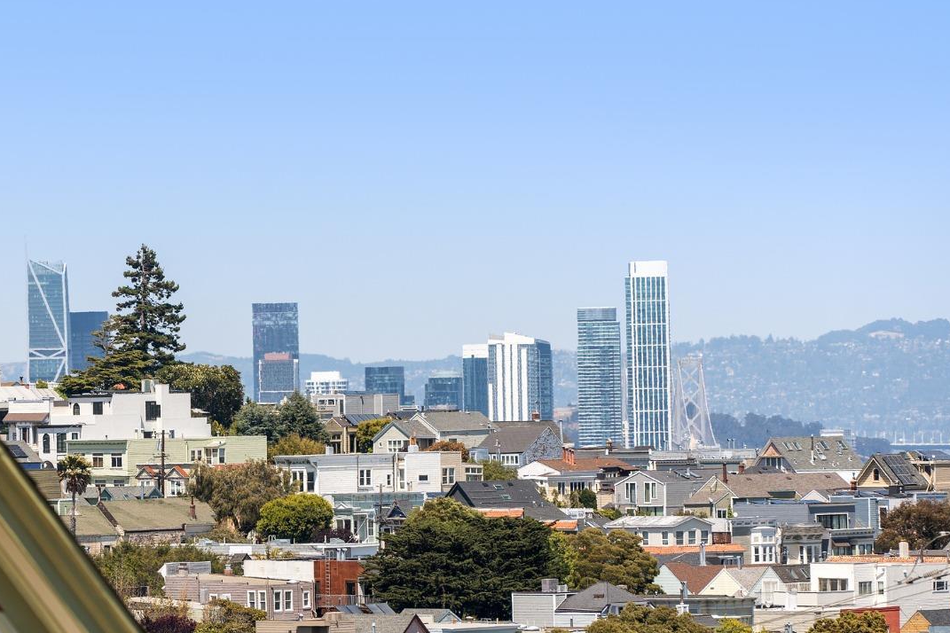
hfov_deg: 8.2
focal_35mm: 252
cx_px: 320
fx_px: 6649
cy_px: 324
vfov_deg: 5.5
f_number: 5.6
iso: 100
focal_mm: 180
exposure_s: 1/1250
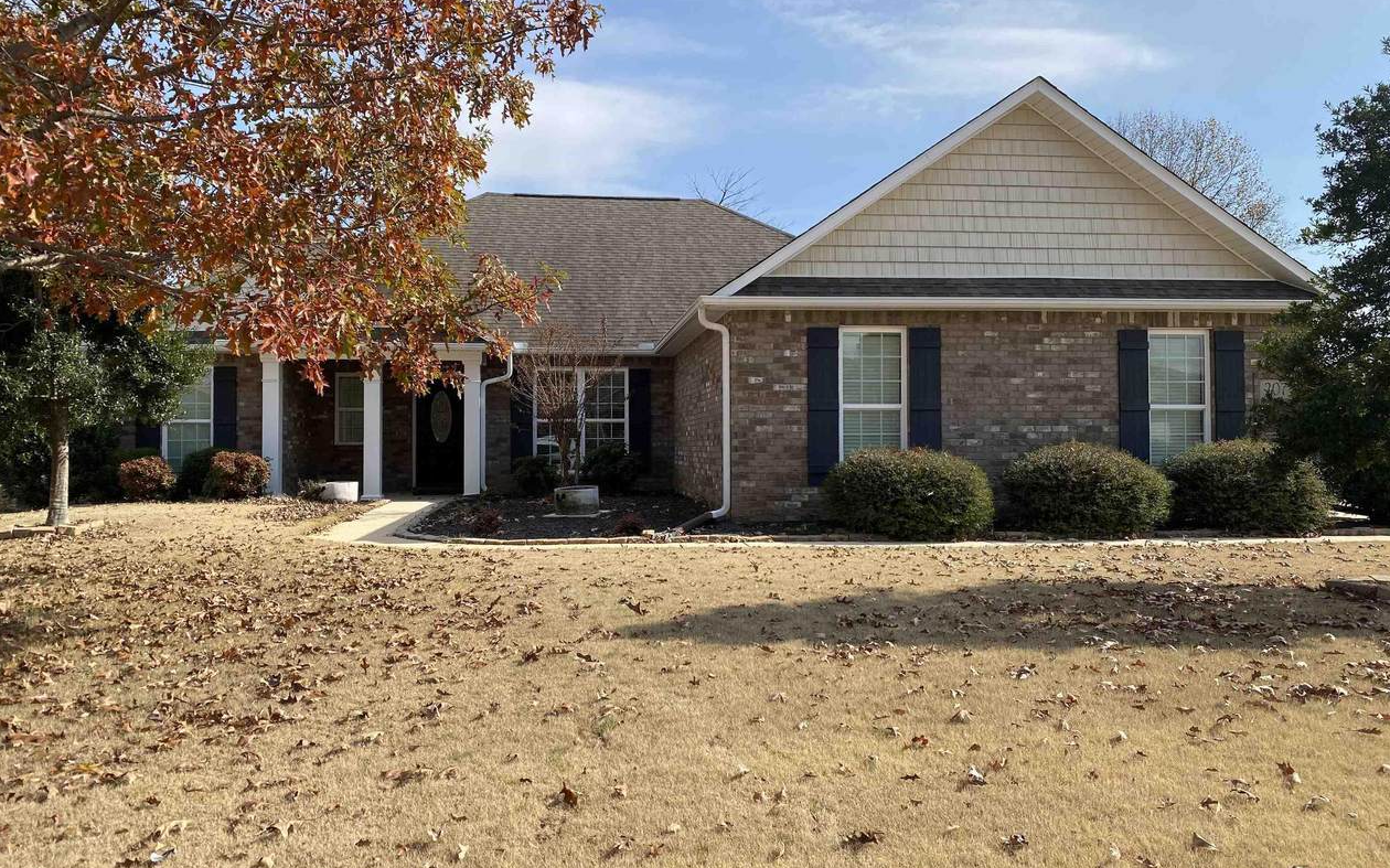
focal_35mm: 28
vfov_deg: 44.5
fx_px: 1061
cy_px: 420
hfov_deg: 66.5
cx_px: 686
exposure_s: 1/2463
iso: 32
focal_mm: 4.25
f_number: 1.8
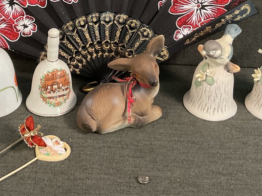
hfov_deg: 26.9
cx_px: 91
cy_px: -31
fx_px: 545
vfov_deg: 19.4
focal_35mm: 72
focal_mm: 3
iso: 250
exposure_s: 1/60
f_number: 1.8
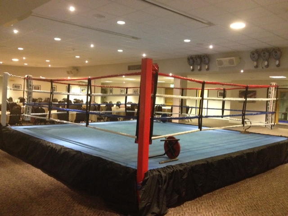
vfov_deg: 40.7
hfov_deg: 52.6
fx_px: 291
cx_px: 144
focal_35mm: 35
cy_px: 108
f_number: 2.4
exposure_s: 1/15
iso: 500
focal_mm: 4.28
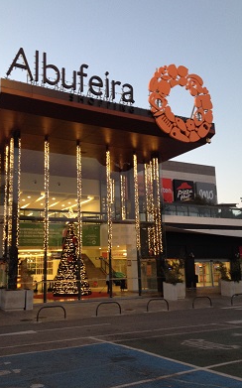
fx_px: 401
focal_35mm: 38
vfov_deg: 51.6
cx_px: 105
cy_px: 191
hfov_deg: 33.5
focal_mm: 4.28
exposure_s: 1/20
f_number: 2.4
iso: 125
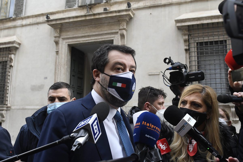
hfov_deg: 53.1
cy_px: 81
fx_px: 243
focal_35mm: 36
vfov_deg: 36.9
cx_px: 122
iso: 1250
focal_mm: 24
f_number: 5.6
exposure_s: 1/400
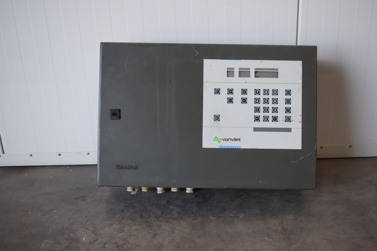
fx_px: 440
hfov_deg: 46.4
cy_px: 126
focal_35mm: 42
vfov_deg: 31.9
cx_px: 188
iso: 400
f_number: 5.6
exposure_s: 1/125
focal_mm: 28
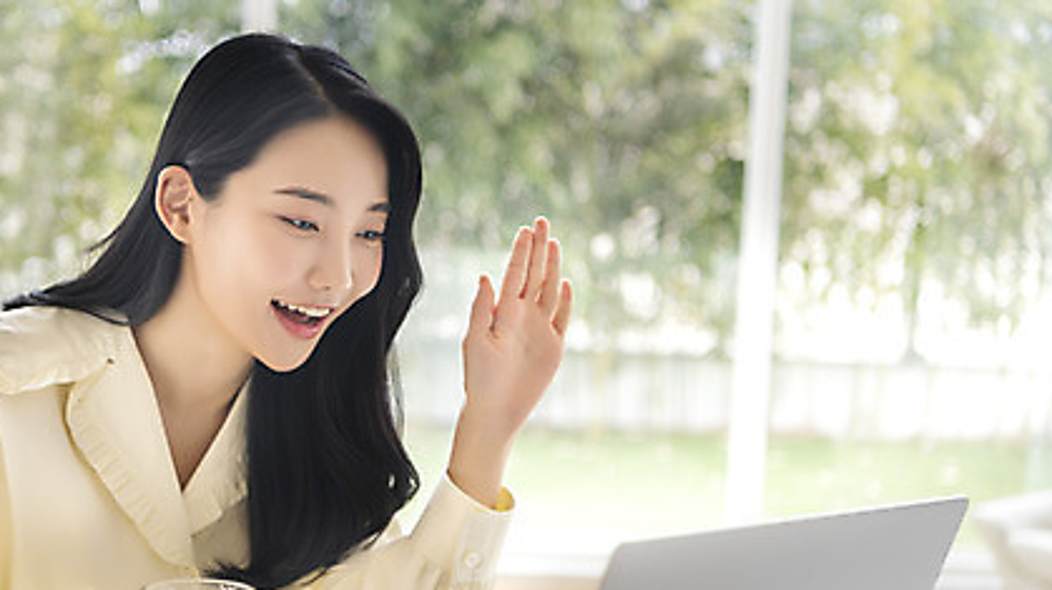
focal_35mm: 78
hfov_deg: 27.0
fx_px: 2174
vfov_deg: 15.4
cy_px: 382
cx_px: 315
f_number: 2.8
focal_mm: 52
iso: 200
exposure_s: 1/100
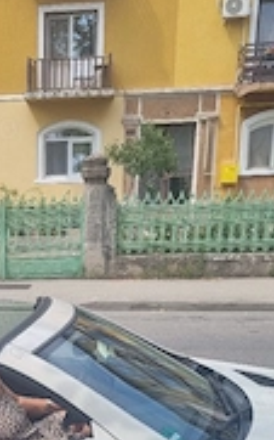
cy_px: 394
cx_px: -12
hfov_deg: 20.5
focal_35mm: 61
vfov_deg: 31.9
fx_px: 729
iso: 50
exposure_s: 1/2000
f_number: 1.8
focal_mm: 5.4
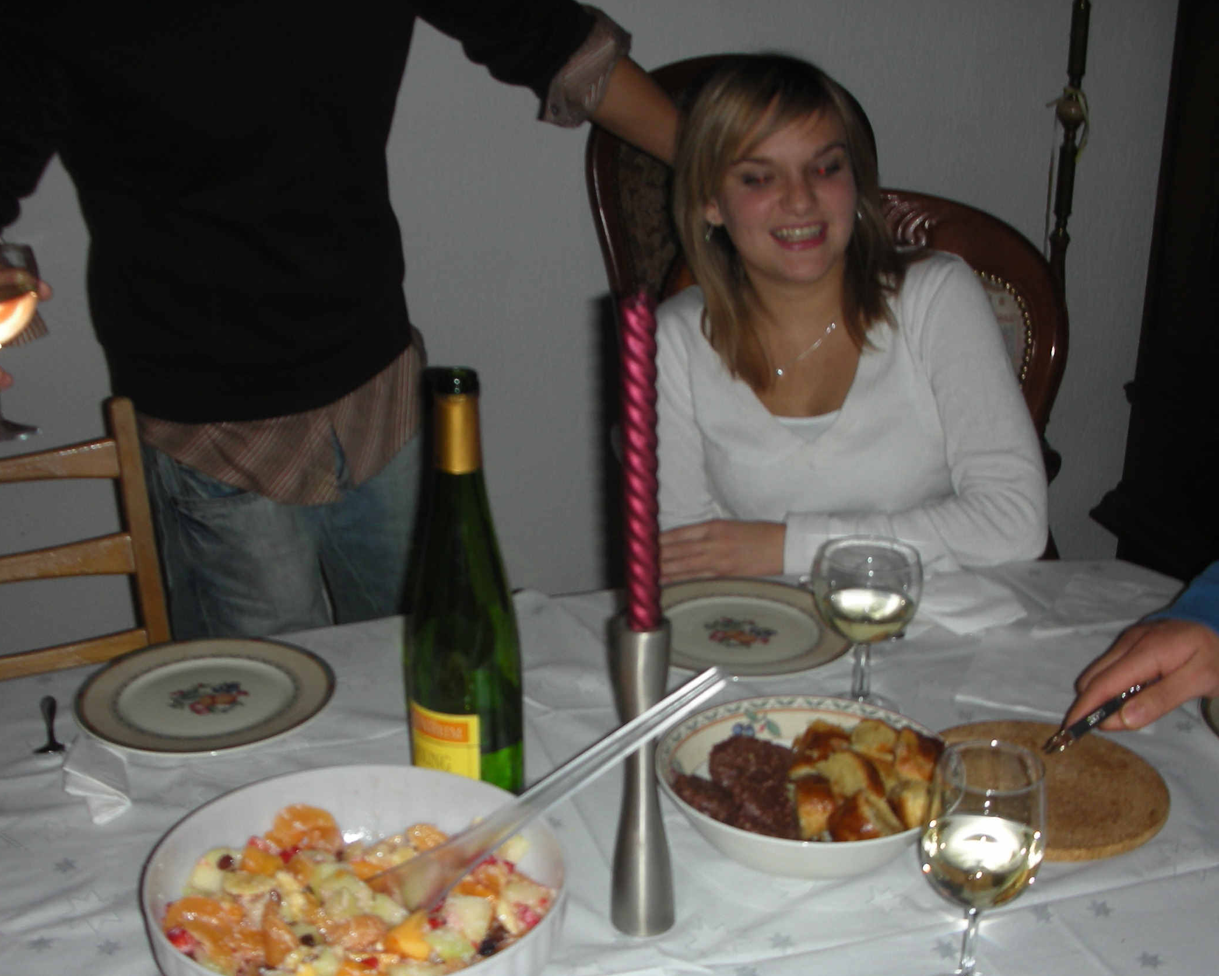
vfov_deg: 32.6
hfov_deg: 40.3
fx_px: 1660
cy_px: 610
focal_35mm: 46
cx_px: 580
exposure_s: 1/60.1
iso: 50
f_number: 3
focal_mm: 5.8
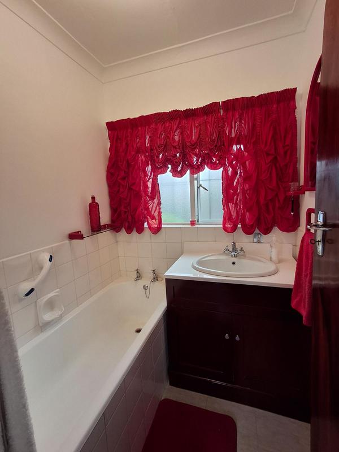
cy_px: 226
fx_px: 209
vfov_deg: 94.5
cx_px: 170
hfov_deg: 78.1
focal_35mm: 16
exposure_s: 1/50
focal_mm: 1.64
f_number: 2.2
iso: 80
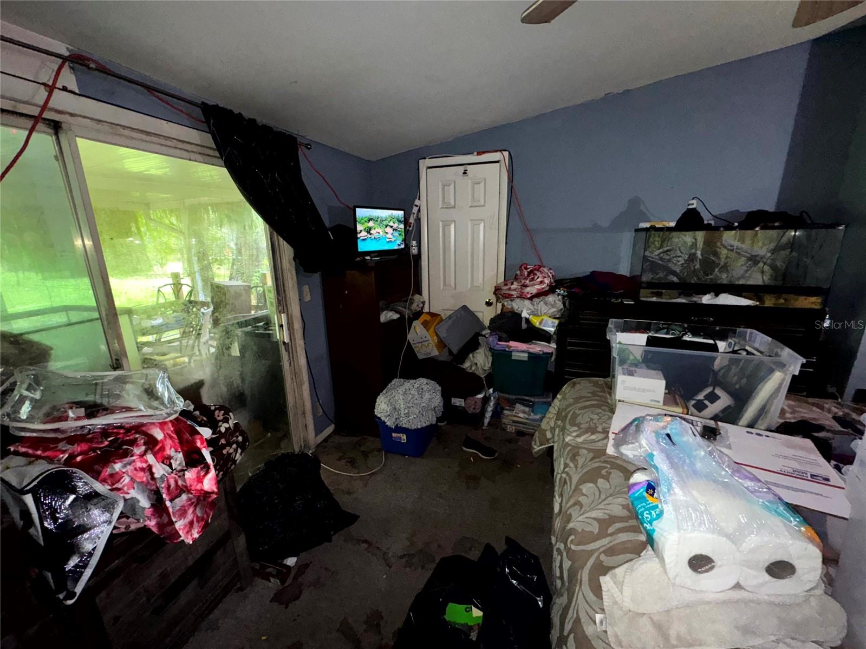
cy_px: 324
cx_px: 433
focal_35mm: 14
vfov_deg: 85.7
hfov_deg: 102.1
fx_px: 350
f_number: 2.2
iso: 200
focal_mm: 2.22
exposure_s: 1/40
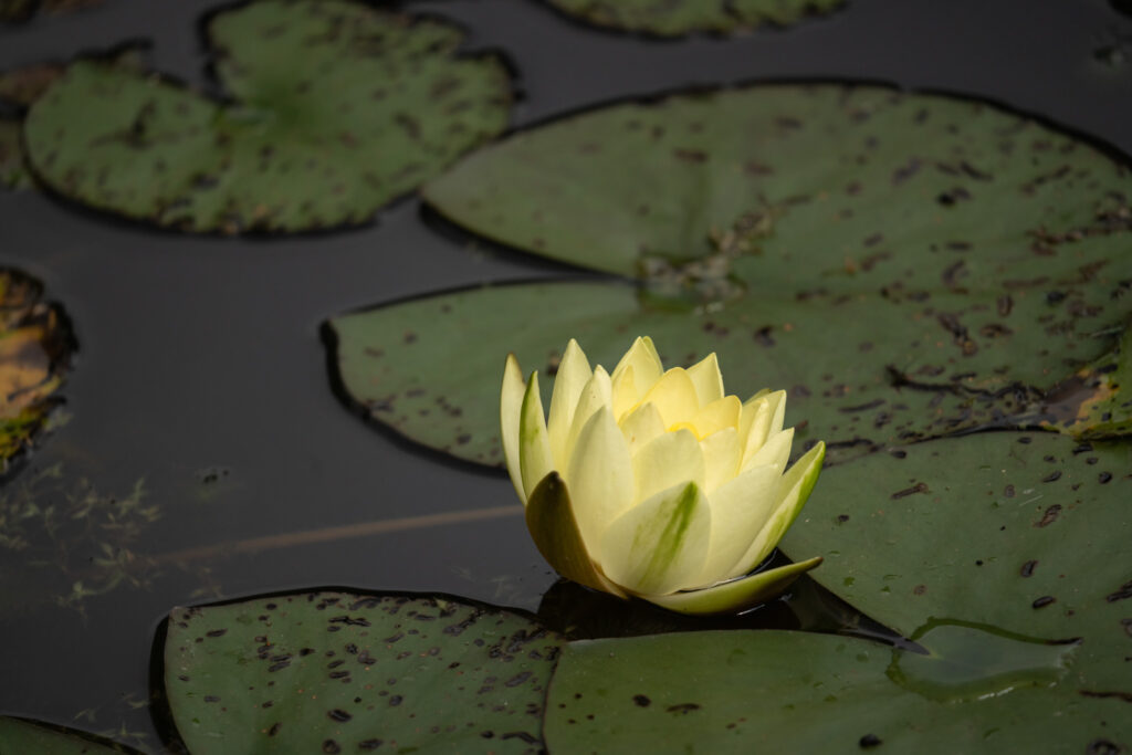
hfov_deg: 5.2
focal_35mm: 400
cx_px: 566
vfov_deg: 3.4
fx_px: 12579
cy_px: 378
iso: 1000
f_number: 6.3
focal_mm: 400
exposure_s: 1/1000
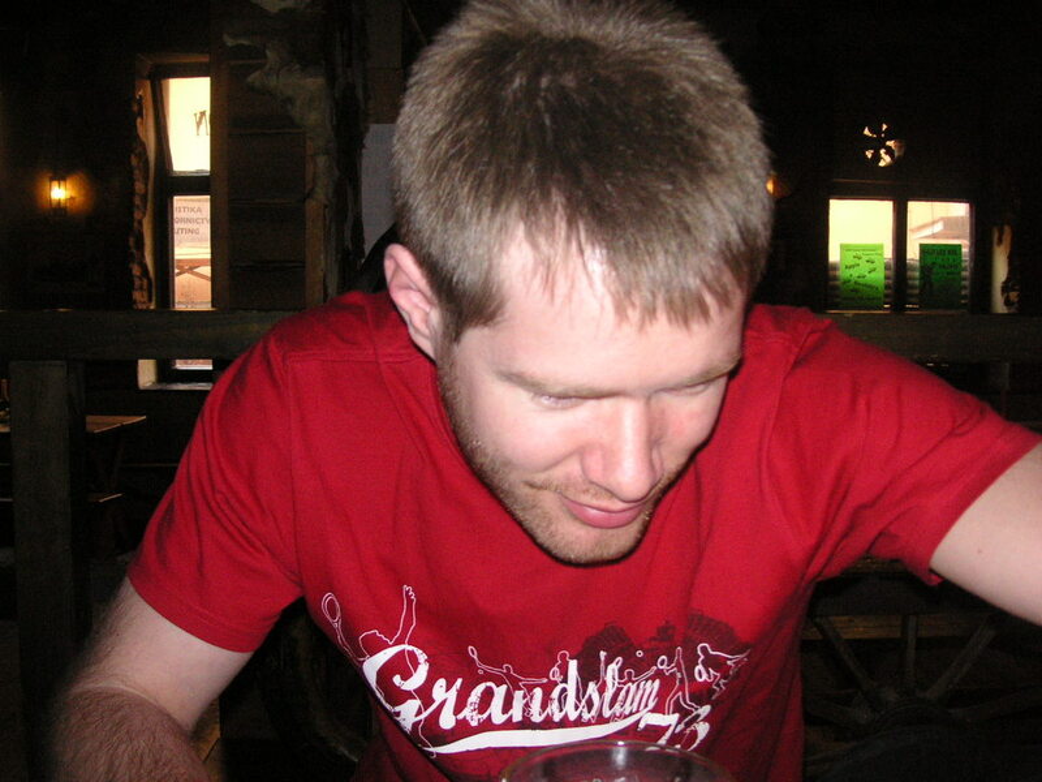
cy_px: 391
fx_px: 1114
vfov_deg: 38.7
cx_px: 521
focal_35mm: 37
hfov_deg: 50.1
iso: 160
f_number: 2.8
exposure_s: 1/45
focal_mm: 6.1
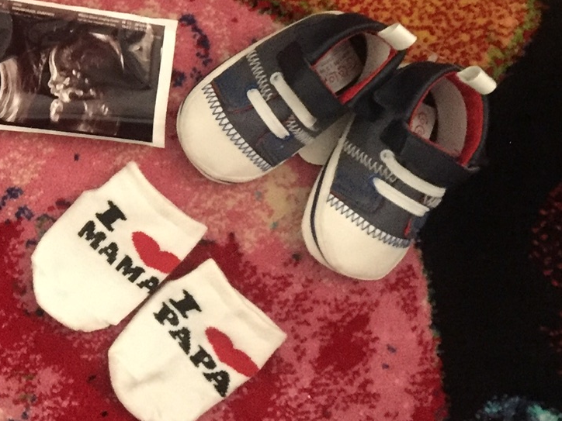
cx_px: -121
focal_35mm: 82
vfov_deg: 17.4
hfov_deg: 22.0
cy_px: -39
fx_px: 1331
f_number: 2.2
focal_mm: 4.15
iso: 640
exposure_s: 1/17
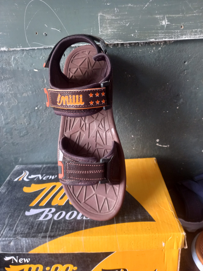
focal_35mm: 25
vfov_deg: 69.4
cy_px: 136
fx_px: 195
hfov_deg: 54.9
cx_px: 102
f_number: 2
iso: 200
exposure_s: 1/30
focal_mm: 4.6
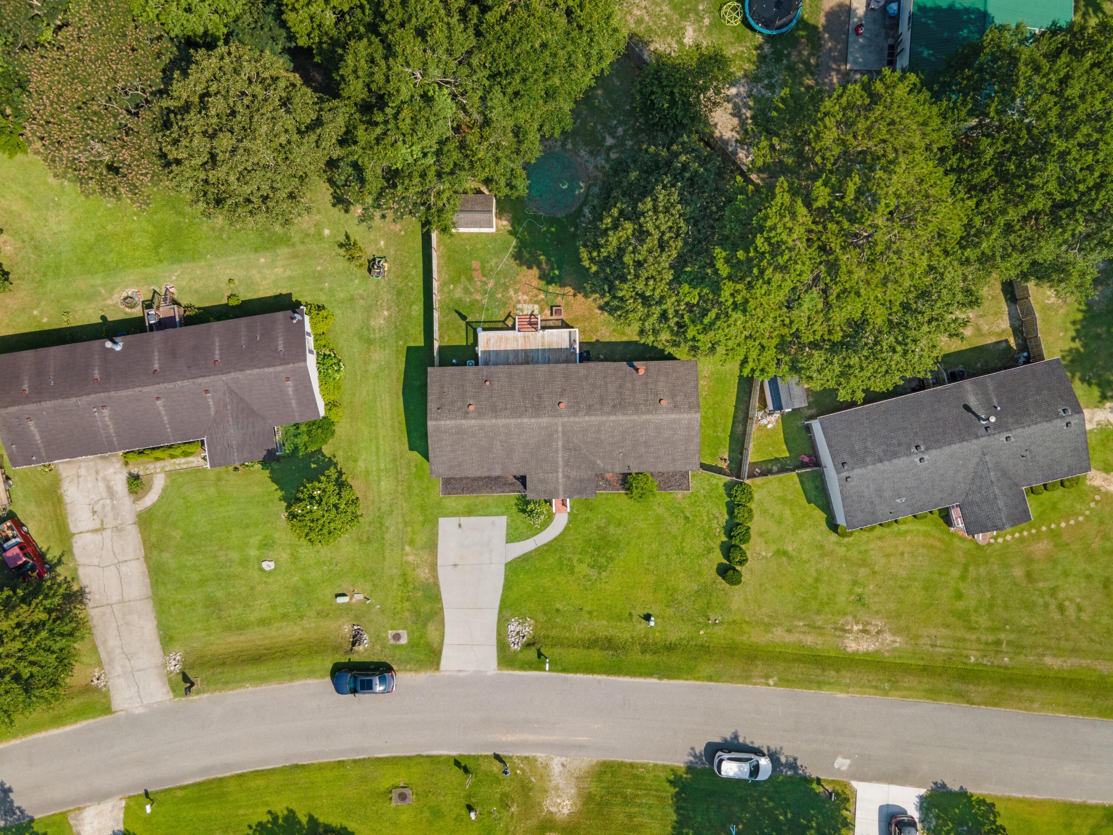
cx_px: 556
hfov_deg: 71.6
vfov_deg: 56.8
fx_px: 772
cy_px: 418
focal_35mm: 24
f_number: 2.8
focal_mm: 4.5
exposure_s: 1/400
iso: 100
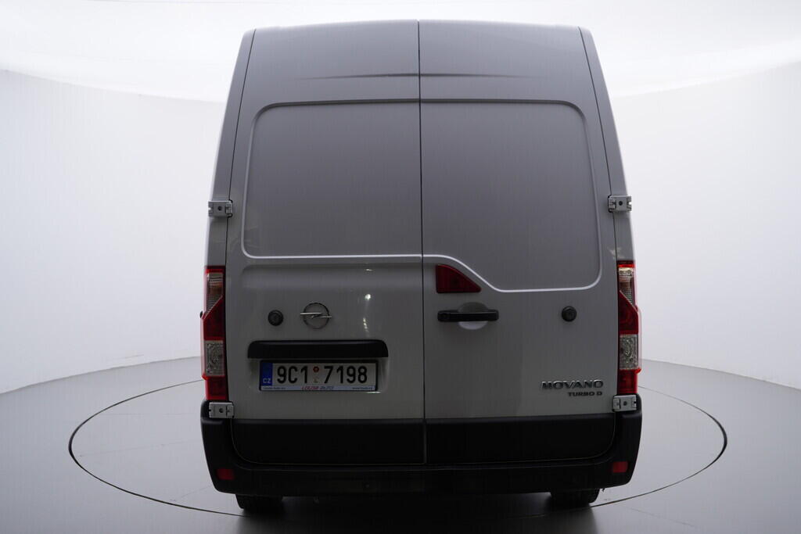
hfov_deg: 53.1
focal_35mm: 36
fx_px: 801
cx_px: 400
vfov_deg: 36.9
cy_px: 267
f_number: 4
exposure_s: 1/80
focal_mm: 24
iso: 125
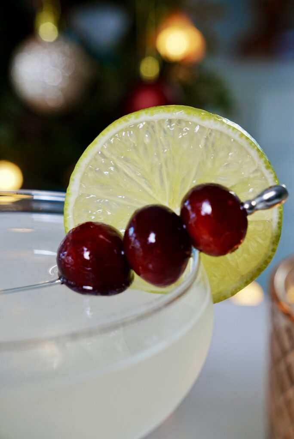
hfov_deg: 23.5
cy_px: 220
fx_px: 708
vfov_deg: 34.5
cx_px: 147
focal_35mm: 58
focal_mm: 38.6
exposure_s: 1/40
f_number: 5.6
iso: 320
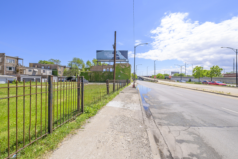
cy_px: 80
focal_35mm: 15
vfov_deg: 77.3
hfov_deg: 100.4
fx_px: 99
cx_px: 119
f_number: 7.1
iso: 250
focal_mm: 10
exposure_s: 1/640
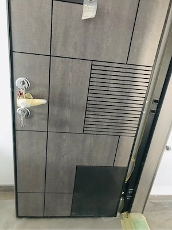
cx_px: 86
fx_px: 186
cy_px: 115
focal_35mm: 28
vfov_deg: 63.4
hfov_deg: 49.7
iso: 80
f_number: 1.8
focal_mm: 3.99
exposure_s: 1/5
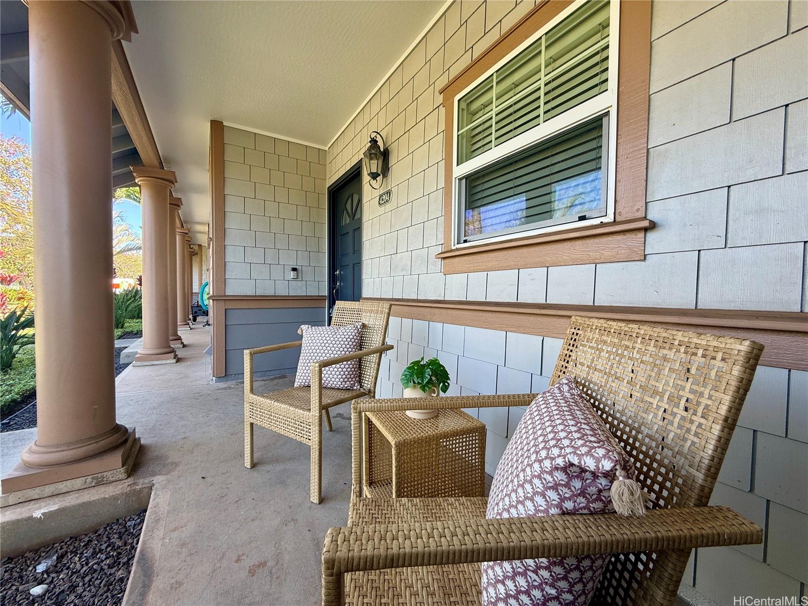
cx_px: 404
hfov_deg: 102.1
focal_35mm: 14
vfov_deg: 85.7
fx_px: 327
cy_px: 303
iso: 40
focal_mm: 2.22
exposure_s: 1/99
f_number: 2.2
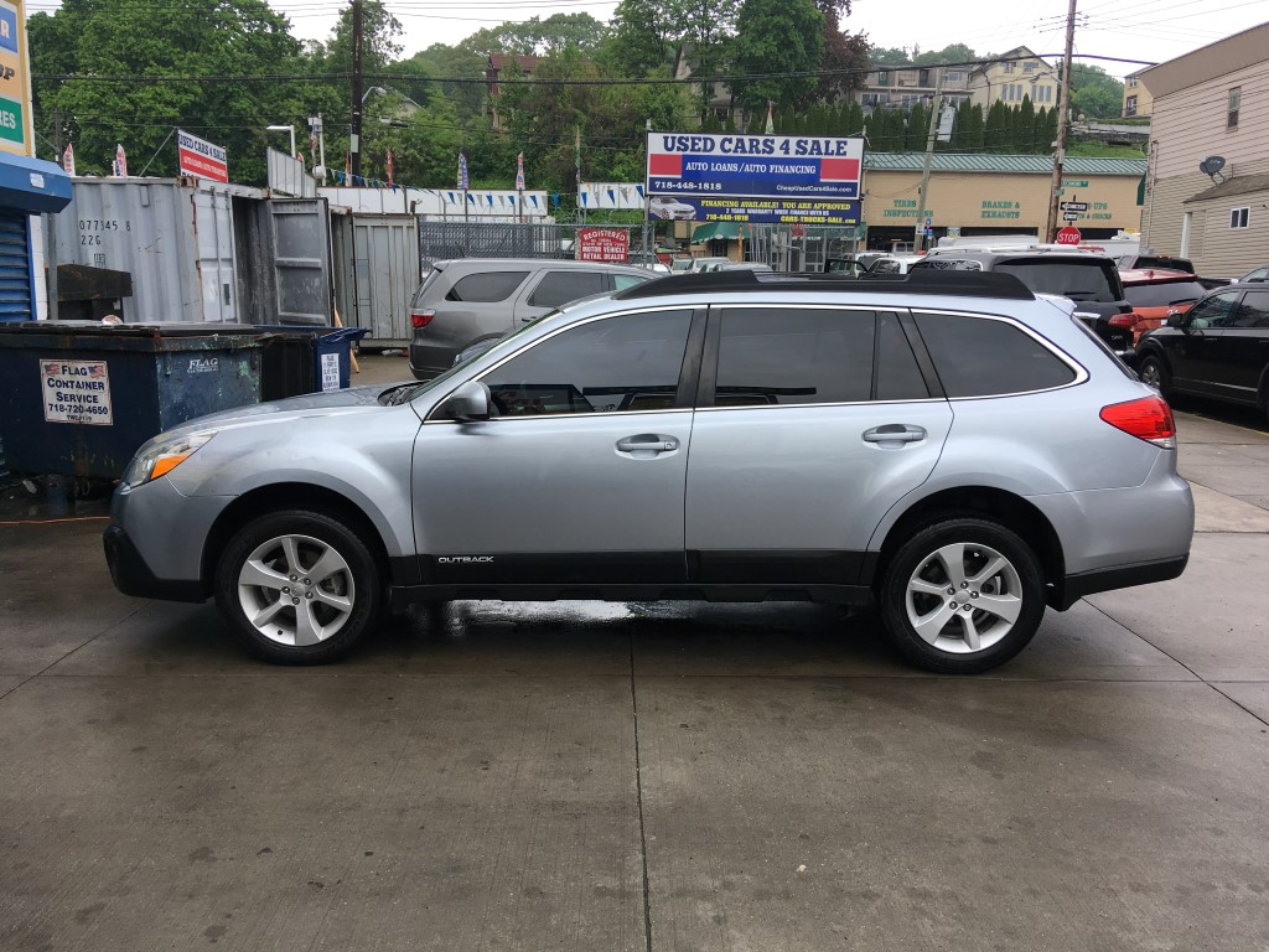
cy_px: 476
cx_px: 634
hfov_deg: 61.7
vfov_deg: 48.2
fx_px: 1063
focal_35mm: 29
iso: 25
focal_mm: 4.15
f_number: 2.2
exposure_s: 1/674
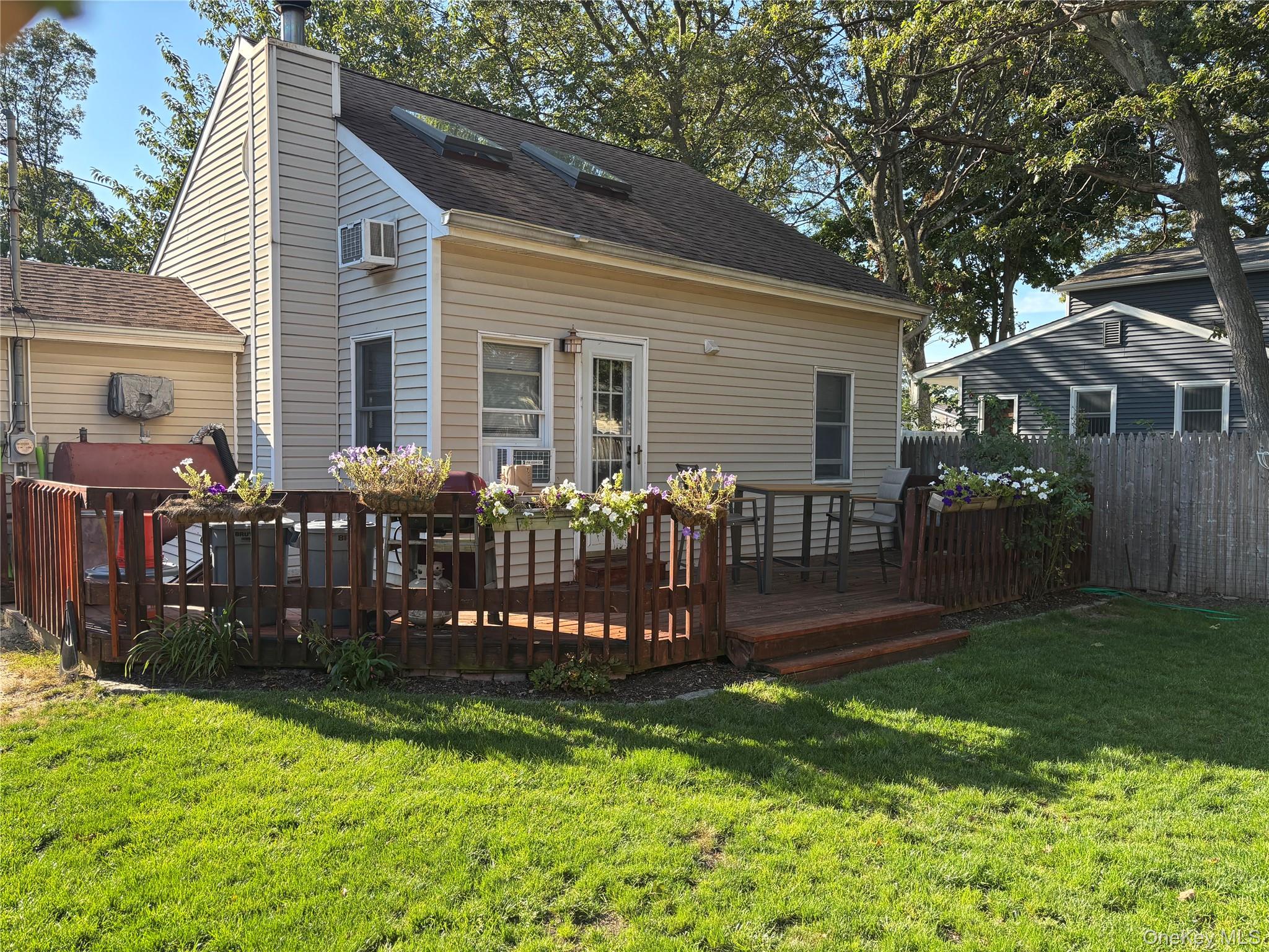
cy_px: 476
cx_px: 634
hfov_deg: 67.3
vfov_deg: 53.1
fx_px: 953
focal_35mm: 26
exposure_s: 1/493
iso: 50
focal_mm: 5.96
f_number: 1.6
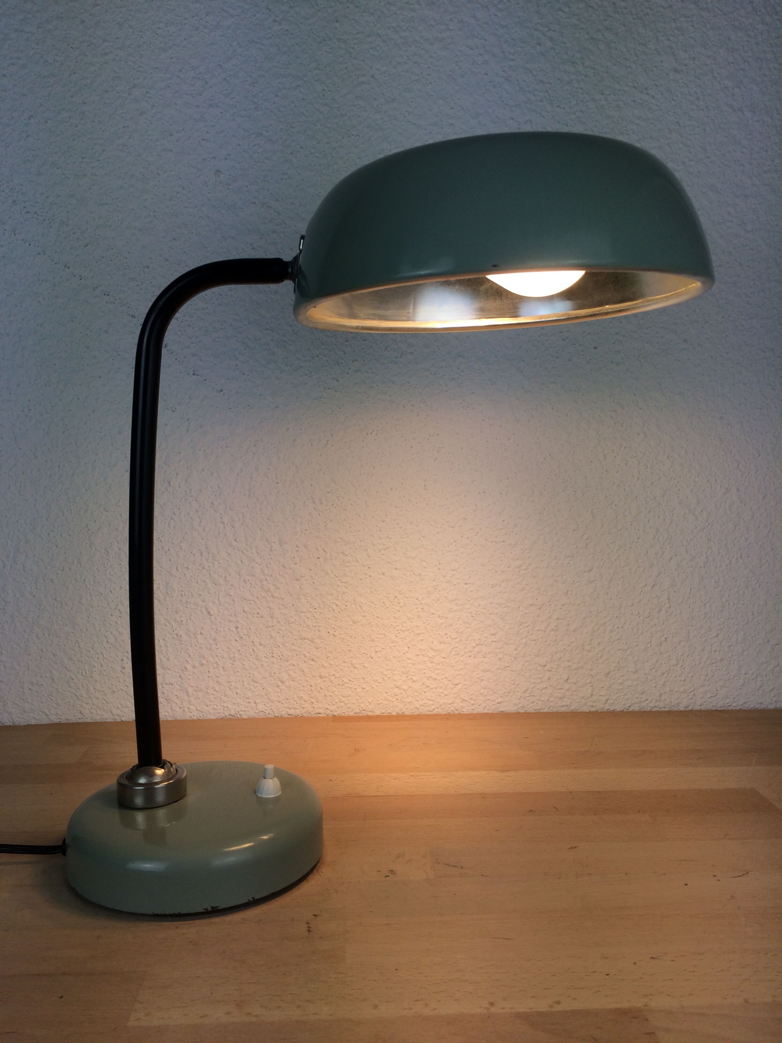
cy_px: 522
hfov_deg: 48.2
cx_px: 391
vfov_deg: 61.7
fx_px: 874
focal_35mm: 29
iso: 32
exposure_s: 1/237
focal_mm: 4.15
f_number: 2.2
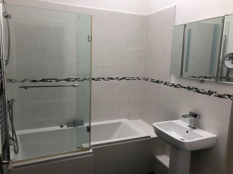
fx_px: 188
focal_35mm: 28
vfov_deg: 49.7
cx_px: 116
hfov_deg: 63.5
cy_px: 87
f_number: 1.8
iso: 32
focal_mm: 3.99
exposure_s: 1/33
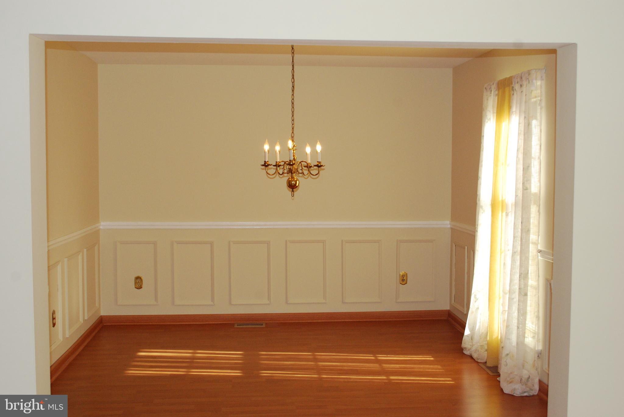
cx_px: 312
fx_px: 677
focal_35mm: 39
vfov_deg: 34.3
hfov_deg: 49.5
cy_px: 208
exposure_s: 1/200
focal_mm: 26
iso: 800
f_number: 7.1
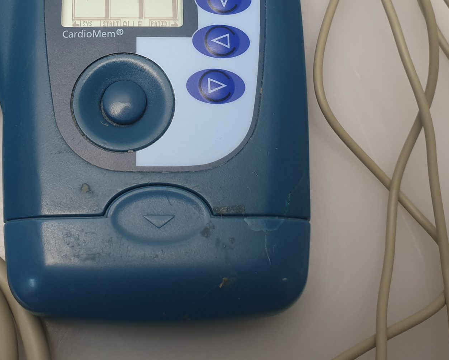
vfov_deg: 28.4
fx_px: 691
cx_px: 143
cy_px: 58
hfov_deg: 35.6
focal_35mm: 52
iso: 80
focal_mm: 4.3
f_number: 2.4
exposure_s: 1/50
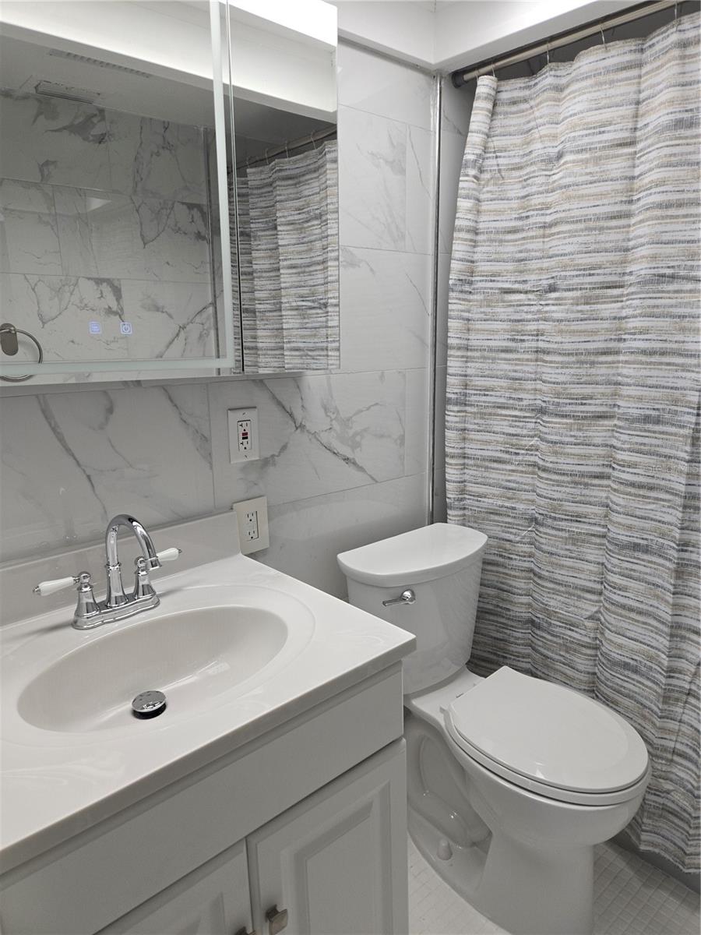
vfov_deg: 73.9
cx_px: 350
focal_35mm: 23
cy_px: 468
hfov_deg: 58.9
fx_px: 621
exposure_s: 1/120
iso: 32
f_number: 1.8
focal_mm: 5.4
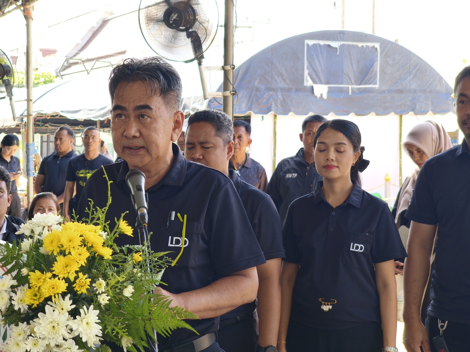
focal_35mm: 69
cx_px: 201
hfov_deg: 28.1
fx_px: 937
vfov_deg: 21.3
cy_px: 168
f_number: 2
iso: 100
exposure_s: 1/100
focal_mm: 8.8
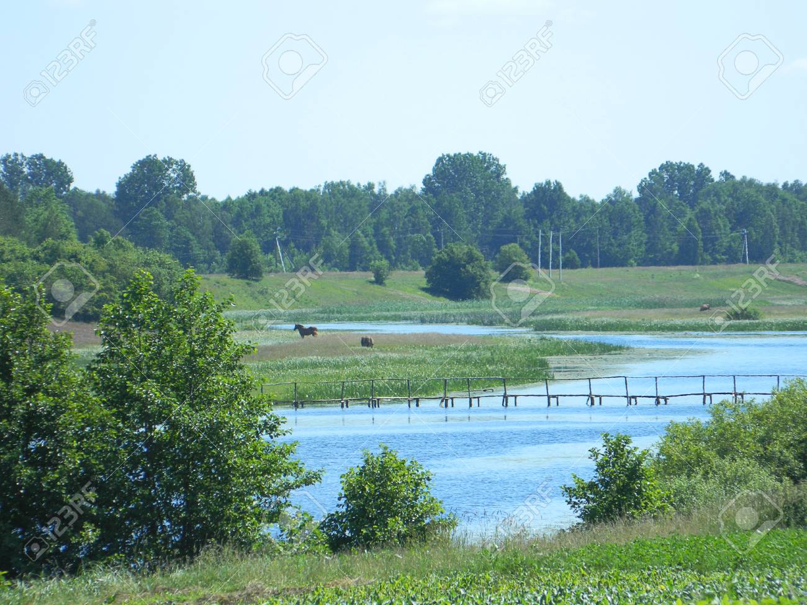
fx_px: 7740
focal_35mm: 332
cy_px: 302
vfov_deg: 4.5
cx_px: 404
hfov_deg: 6.0
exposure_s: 1/400
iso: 110
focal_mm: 59.7
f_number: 5.6
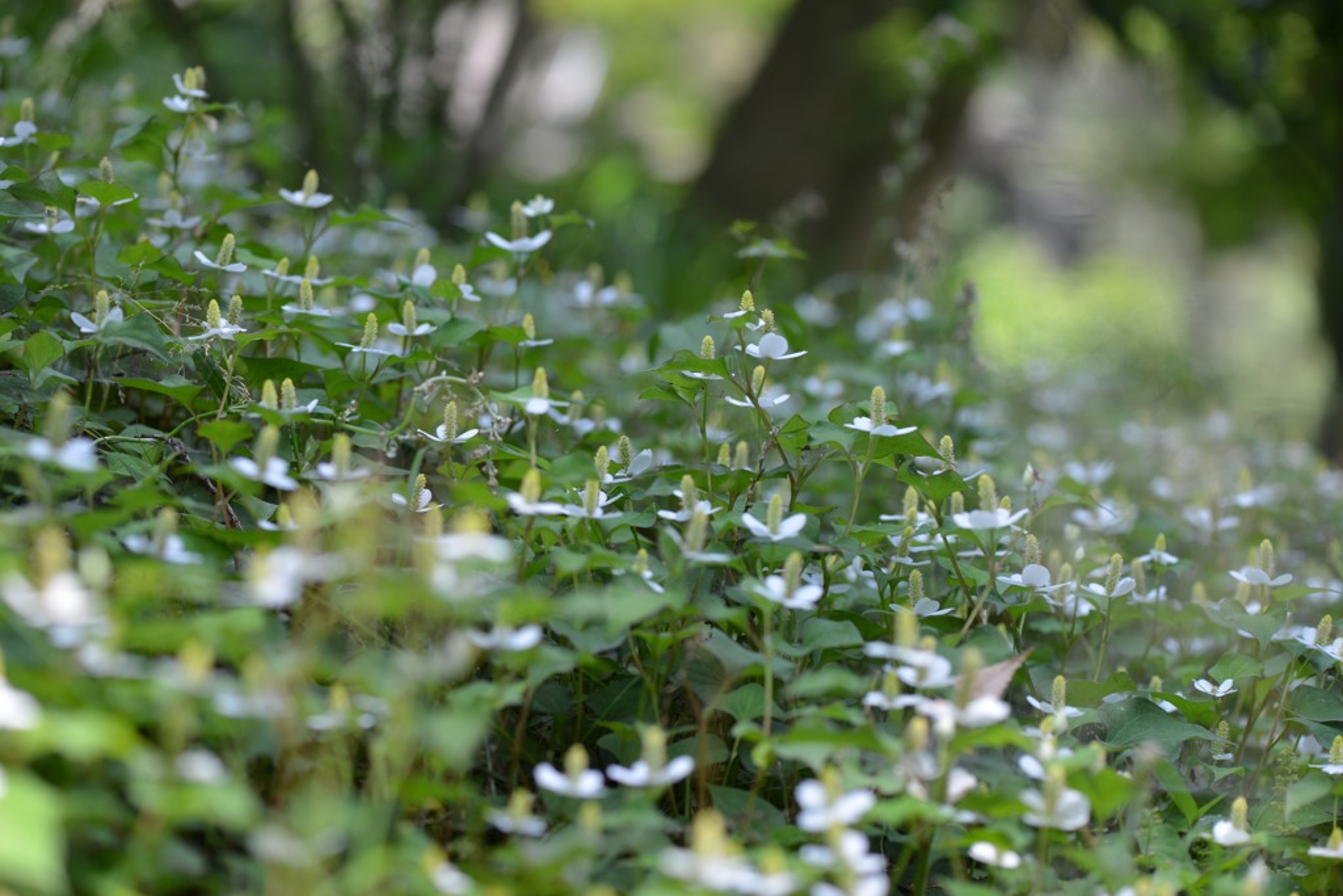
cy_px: 448
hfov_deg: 19.5
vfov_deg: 13.0
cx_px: 672
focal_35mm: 105
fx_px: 3917
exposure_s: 1/250
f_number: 5
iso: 200
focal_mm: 105
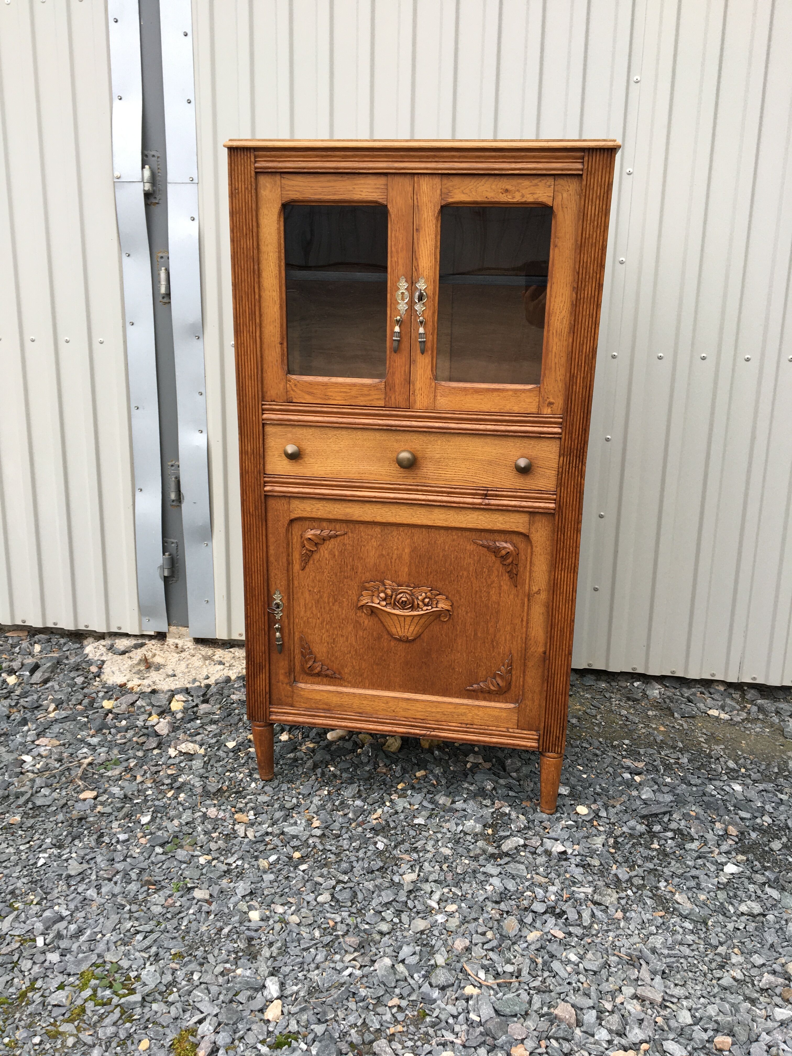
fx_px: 885
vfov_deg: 61.7
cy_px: 528
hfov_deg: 48.2
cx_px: 396
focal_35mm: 29
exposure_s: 1/50
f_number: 2.2
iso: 25
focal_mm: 4.15
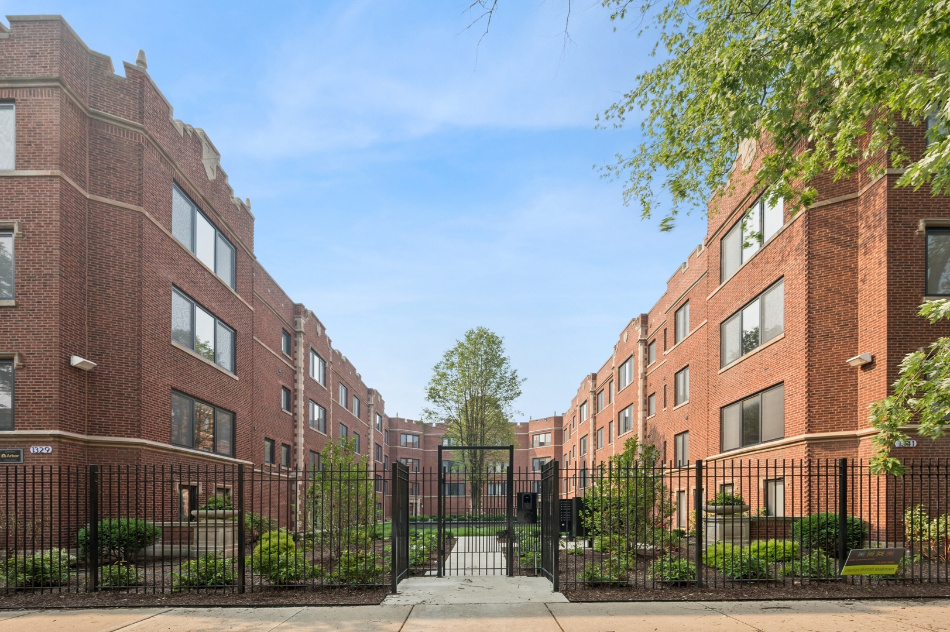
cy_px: 316
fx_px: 369
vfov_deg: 81.1
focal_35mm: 14
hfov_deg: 104.3
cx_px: 475
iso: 100
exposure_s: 1/40
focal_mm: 14
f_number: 13
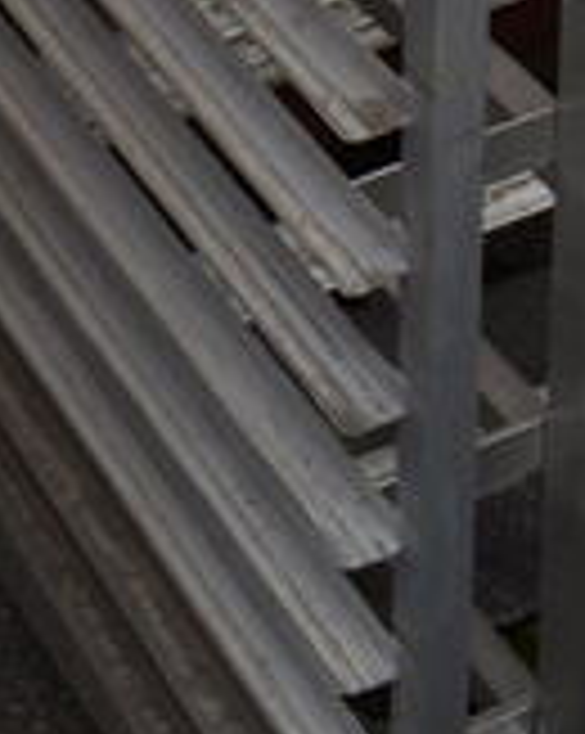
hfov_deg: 10.5
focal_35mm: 142
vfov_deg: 11.8
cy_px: -831
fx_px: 3079
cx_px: -297
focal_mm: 18
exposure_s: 1/160
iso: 100
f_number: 6.3
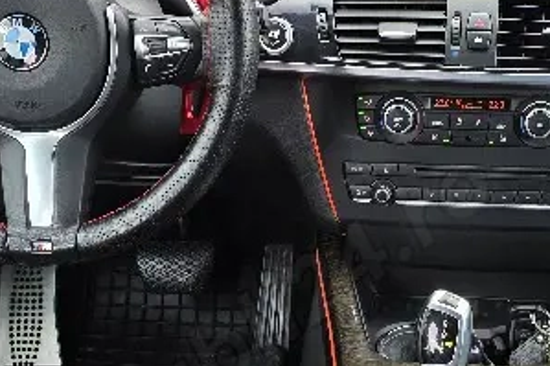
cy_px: 324
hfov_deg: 25.1
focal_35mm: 80
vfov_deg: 16.8
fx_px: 1221
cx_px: 414
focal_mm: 6.3
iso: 64
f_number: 1.7
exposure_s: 1/60.2
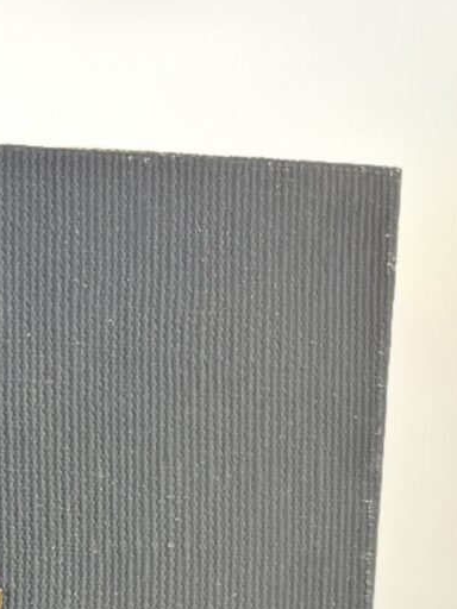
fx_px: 2288
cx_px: -549
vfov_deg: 13.0
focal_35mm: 130
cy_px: 1261
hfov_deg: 10.2
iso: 100
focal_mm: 5.96
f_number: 1.6
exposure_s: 1/121
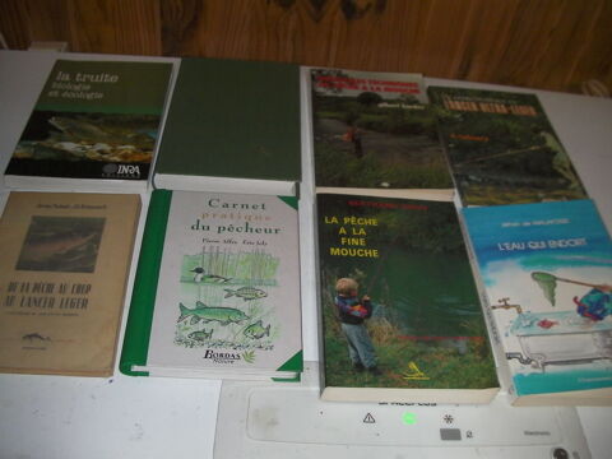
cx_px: 306
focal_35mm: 38
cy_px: 230
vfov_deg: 37.7
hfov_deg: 49.0
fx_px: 672
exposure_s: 1/30
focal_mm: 6.3
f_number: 3.5
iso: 200
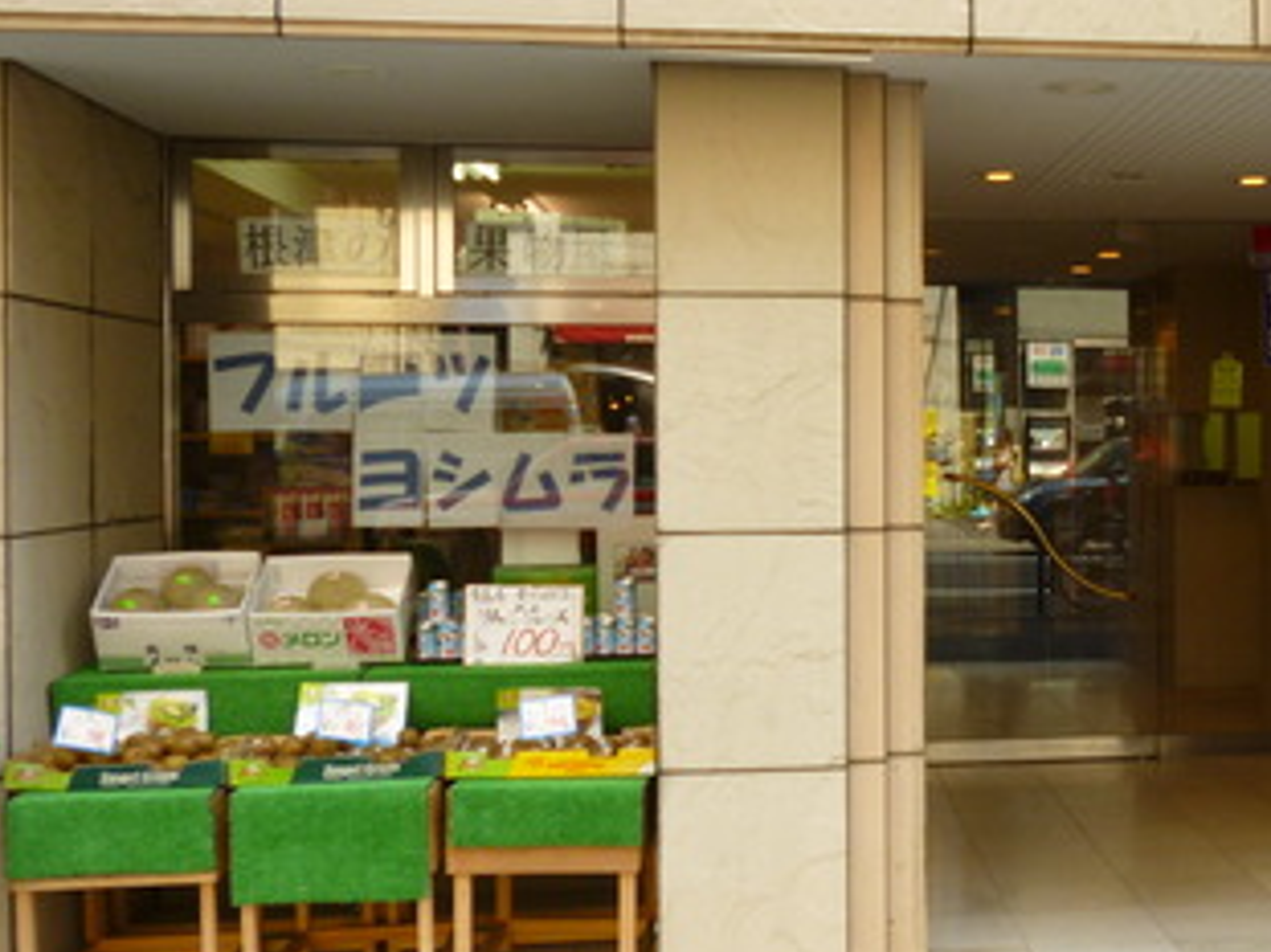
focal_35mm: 54
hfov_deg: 33.7
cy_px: 458
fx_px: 1982
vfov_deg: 27.0
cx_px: 1140
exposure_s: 1/100
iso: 100
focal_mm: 5
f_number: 3.1
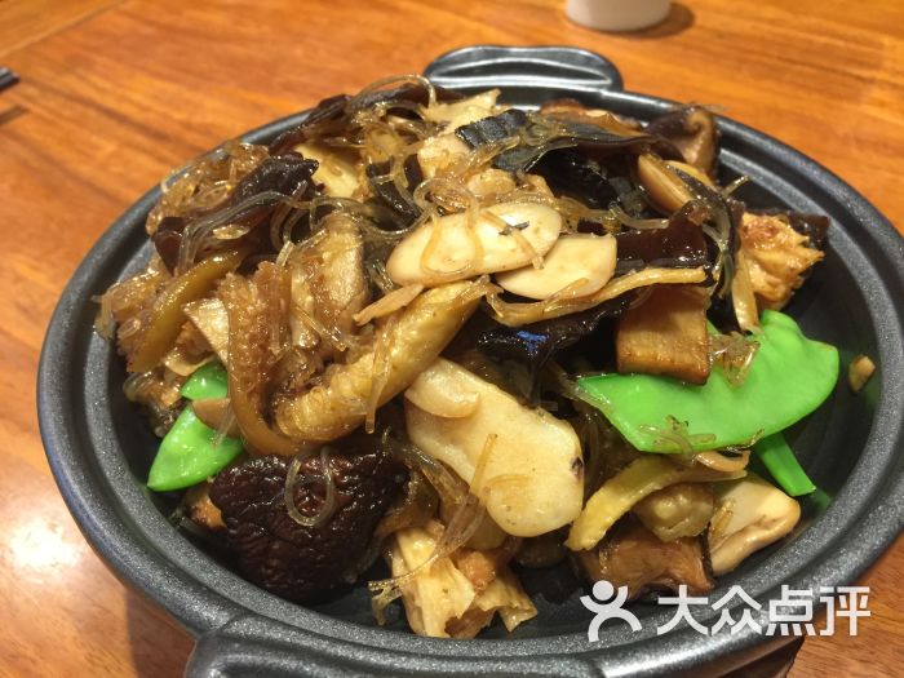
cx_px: 452
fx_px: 757
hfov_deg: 61.7
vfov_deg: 48.2
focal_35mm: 29
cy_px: 339
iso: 100
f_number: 2.2
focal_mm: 4.15
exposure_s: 1/17
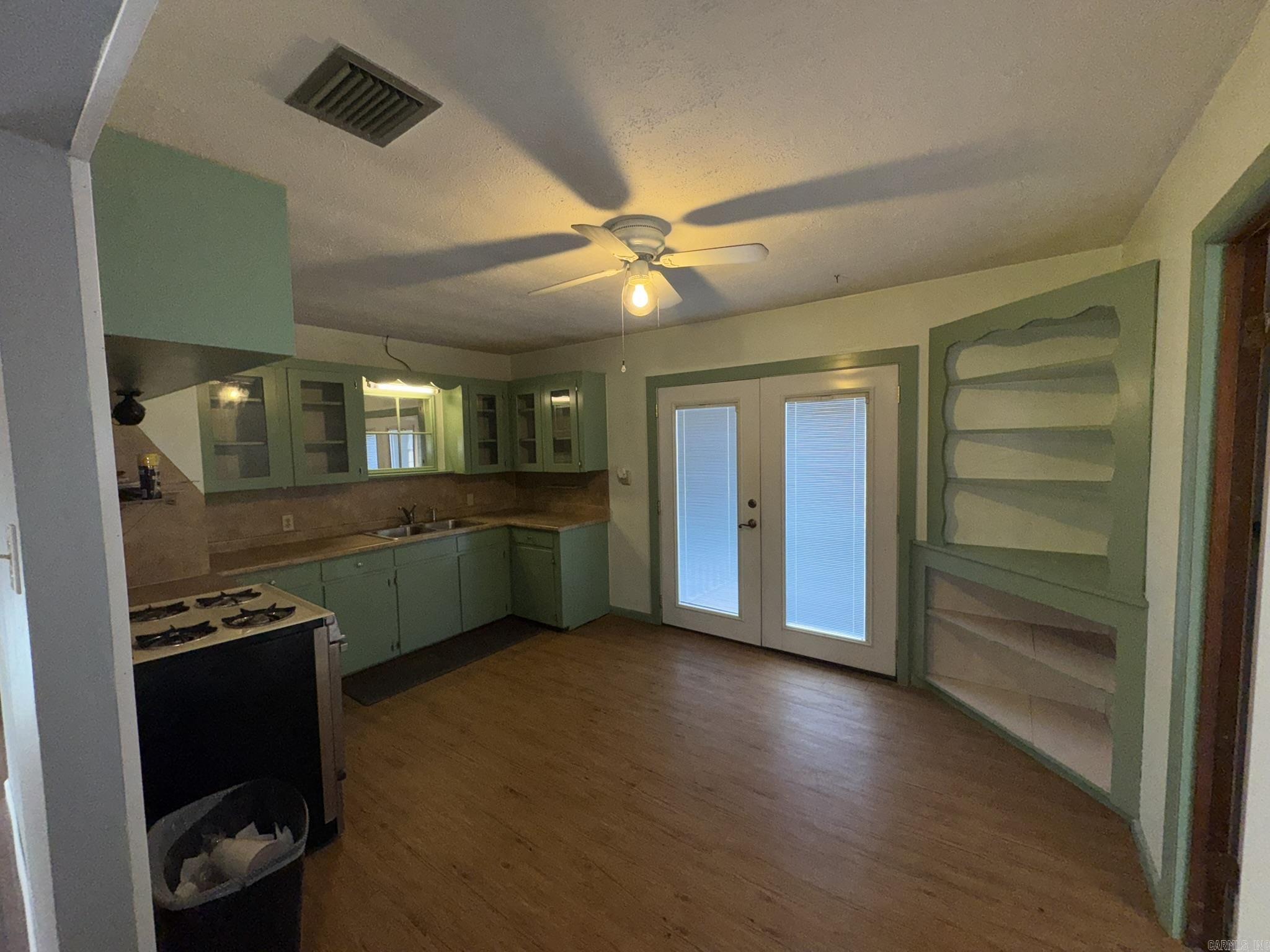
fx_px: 514
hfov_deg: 102.1
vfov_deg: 85.7
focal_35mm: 14
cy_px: 476
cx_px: 635
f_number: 2.2
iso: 64
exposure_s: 1/122
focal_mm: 2.22
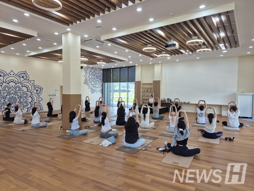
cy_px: 96
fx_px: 169
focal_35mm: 23
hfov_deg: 73.9
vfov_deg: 58.9
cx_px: 127
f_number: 1.8
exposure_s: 1/120
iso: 40
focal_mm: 5.4
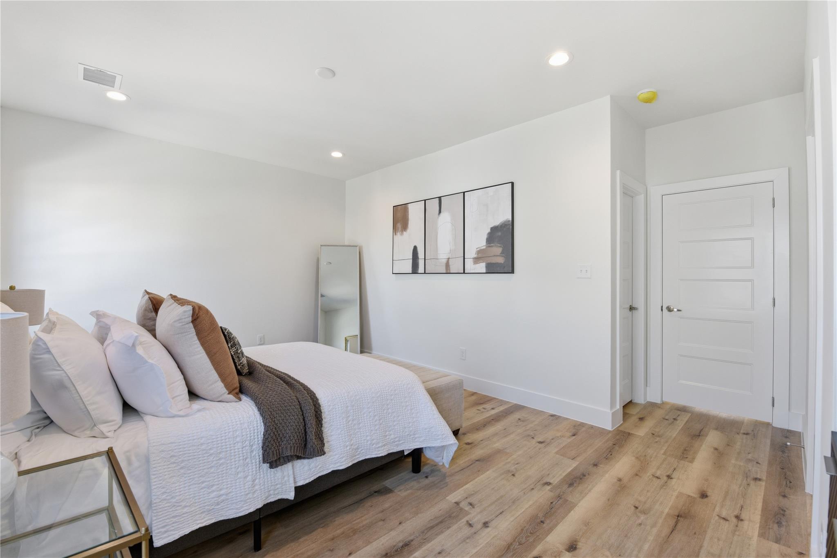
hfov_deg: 100.4
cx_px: 418
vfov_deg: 77.3
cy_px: 279
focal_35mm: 15
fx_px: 349
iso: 100
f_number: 8
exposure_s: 1/100
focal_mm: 15
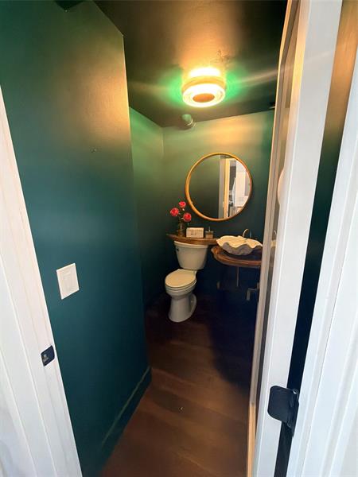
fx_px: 193
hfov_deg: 85.7
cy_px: 238
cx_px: 179
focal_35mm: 14
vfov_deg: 102.1
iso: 800
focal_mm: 2.22
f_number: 2.2
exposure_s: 1/60
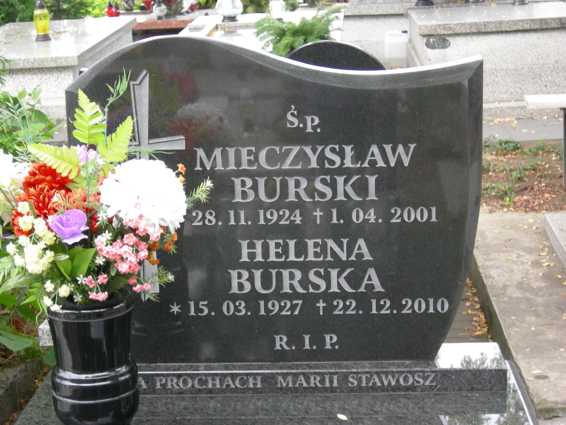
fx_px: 1210
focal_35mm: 74
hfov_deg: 26.3
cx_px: 283
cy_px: 212
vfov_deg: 19.9
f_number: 3.8
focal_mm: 15.5
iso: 64
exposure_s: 1/42.2
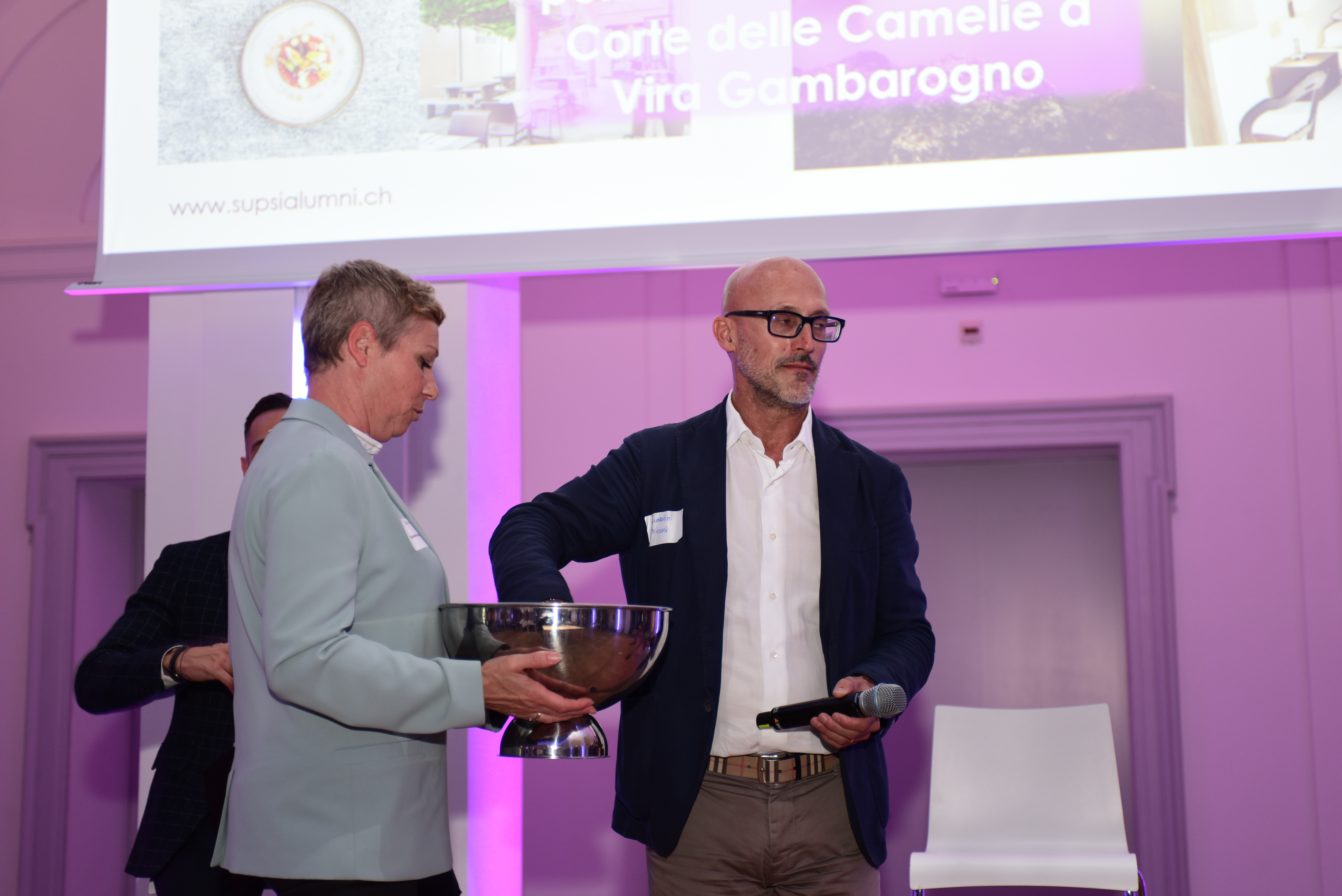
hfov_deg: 28.8
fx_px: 2610
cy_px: 448
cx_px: 671
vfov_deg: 19.5
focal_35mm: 70
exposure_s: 1/80
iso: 500
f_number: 2.8
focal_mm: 70
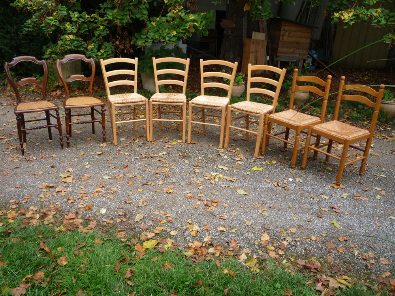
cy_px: 148
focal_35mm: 30
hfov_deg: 60.0
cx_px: 198
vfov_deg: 46.8
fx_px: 342
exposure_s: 1/50
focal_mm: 5.2
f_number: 3.3
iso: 100
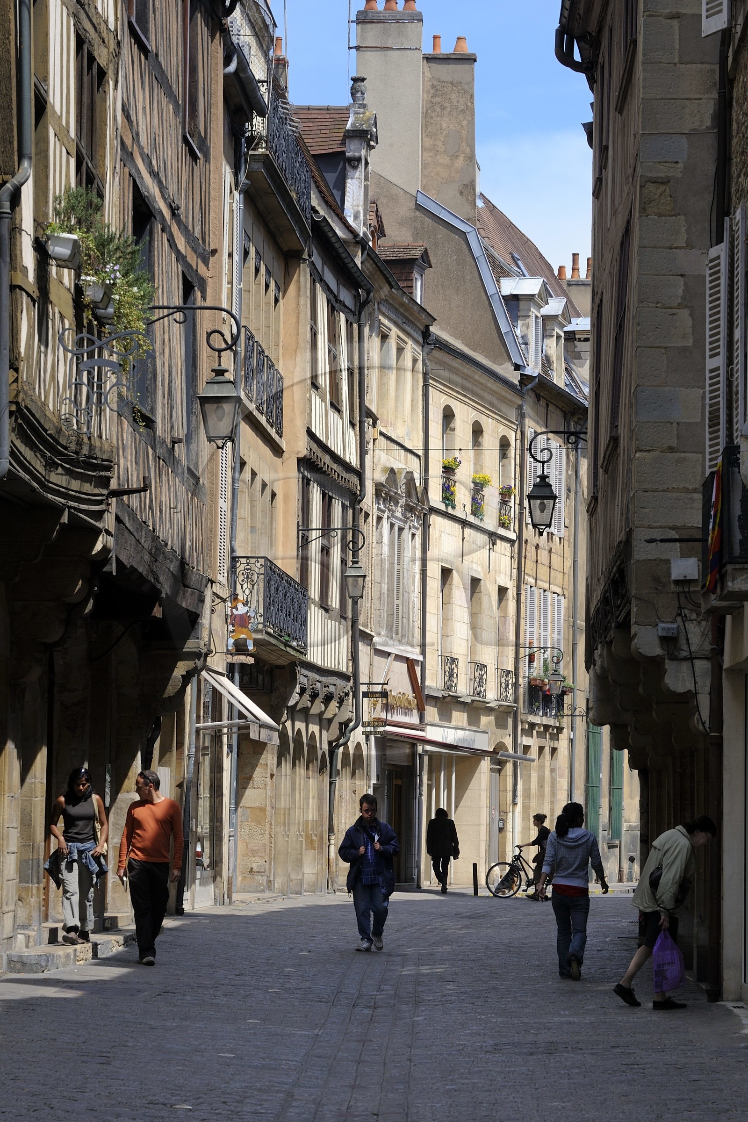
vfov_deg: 17.6
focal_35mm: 116
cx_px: 374
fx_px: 3615
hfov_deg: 11.8
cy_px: 561
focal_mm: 116
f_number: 11
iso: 200
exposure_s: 1/320
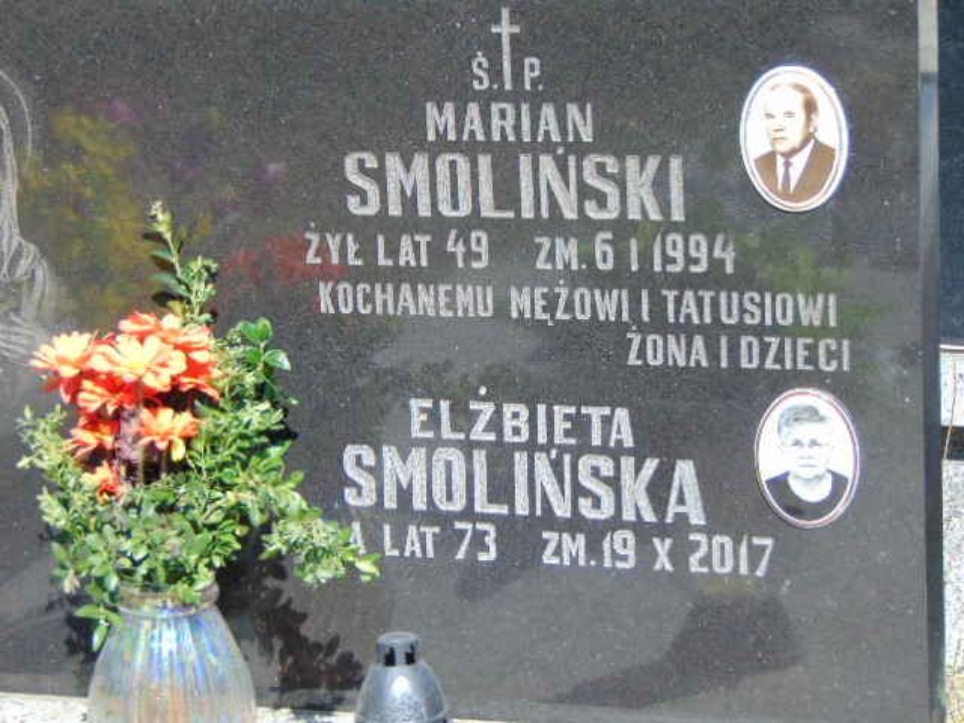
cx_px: 482
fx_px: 3704
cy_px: 362
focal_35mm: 133
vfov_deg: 11.1
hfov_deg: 14.8
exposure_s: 1/400
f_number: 4
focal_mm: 23.9
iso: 80
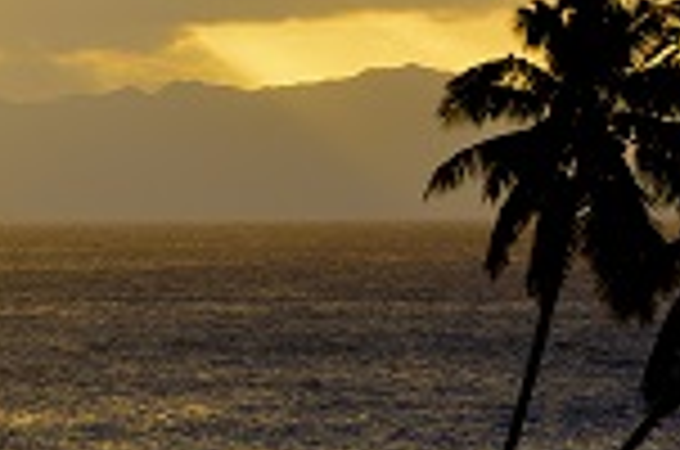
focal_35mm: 398
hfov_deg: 5.2
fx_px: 7502
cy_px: 353
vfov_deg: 3.4
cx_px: 104
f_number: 8
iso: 140
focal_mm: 80
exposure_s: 1/250
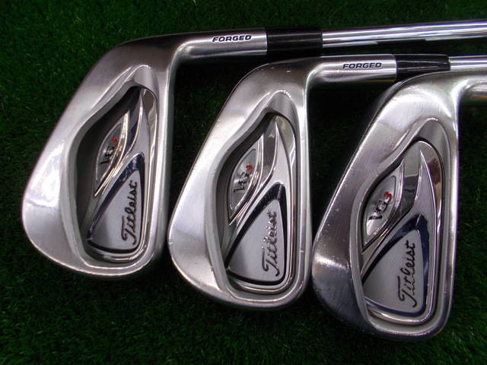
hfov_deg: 67.3
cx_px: 244
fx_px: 366
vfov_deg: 53.1
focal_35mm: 26
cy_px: 182
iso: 80
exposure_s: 1/30
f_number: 3.2
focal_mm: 4.6
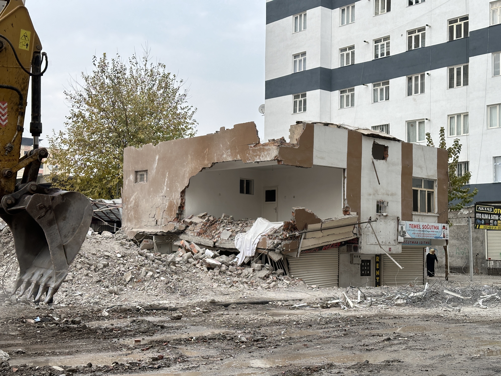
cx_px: 250
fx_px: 695
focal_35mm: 48
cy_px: 188
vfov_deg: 30.3
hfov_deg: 39.7
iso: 64
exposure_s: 1/441
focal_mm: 6.86
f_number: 1.78
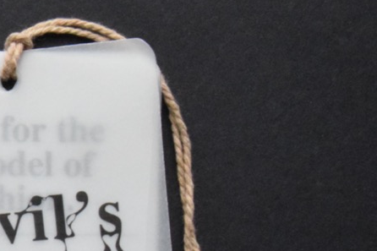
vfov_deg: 12.0
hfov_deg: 16.9
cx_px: -157
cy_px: 298
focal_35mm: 112
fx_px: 1172
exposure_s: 1/160
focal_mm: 26
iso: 6400
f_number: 25
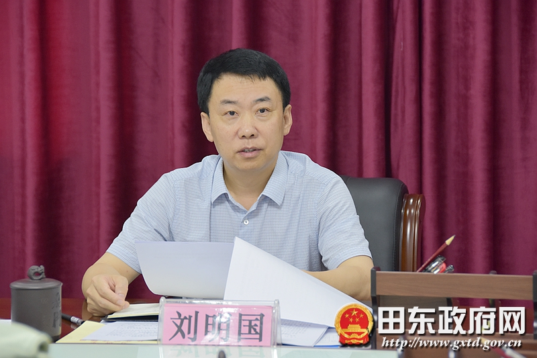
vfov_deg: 8.7
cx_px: 268
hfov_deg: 13.0
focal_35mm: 158
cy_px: 179
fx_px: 2349
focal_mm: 105
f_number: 5.3
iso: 1000
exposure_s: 1/25
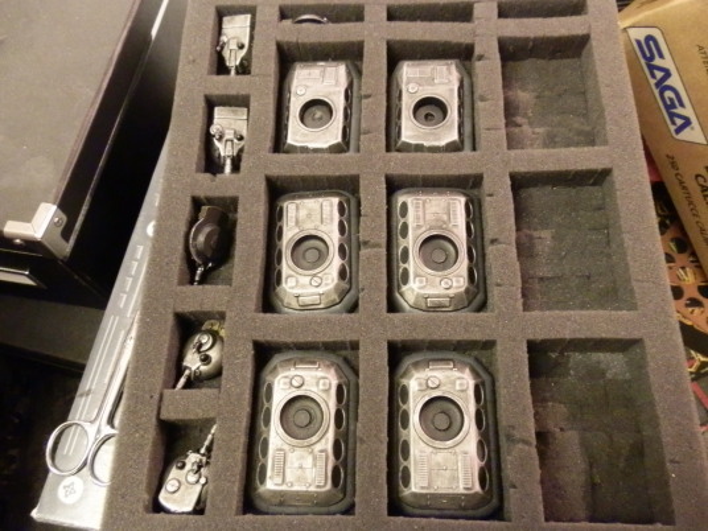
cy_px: 266
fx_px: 573
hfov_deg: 63.4
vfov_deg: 49.7
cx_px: 354
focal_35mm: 28
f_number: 3.1
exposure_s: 1/20
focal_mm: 5
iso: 800
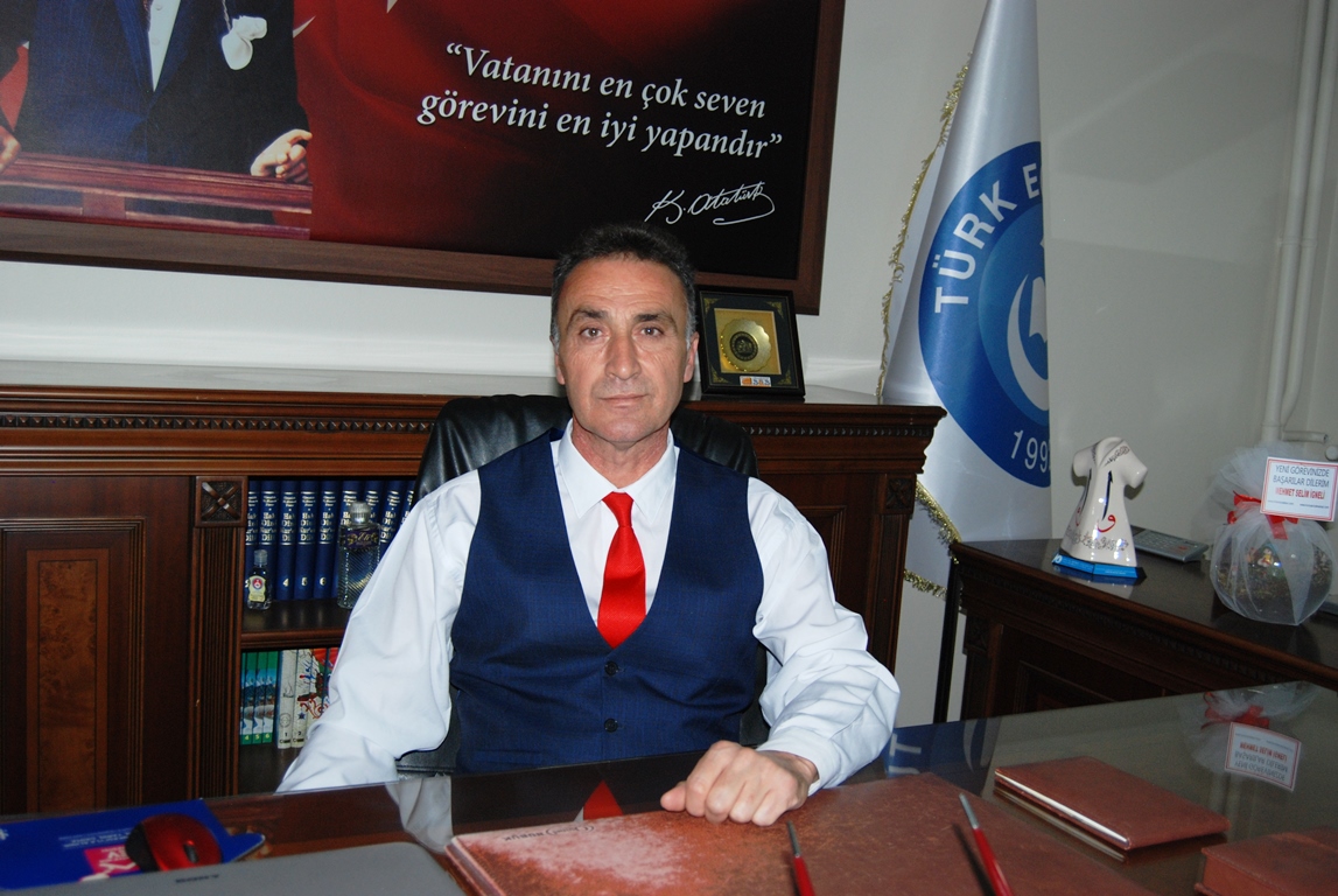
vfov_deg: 37.0
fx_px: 1340
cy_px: 448
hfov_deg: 53.1
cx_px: 669
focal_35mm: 36
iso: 400
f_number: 4
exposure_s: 1/60
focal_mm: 24
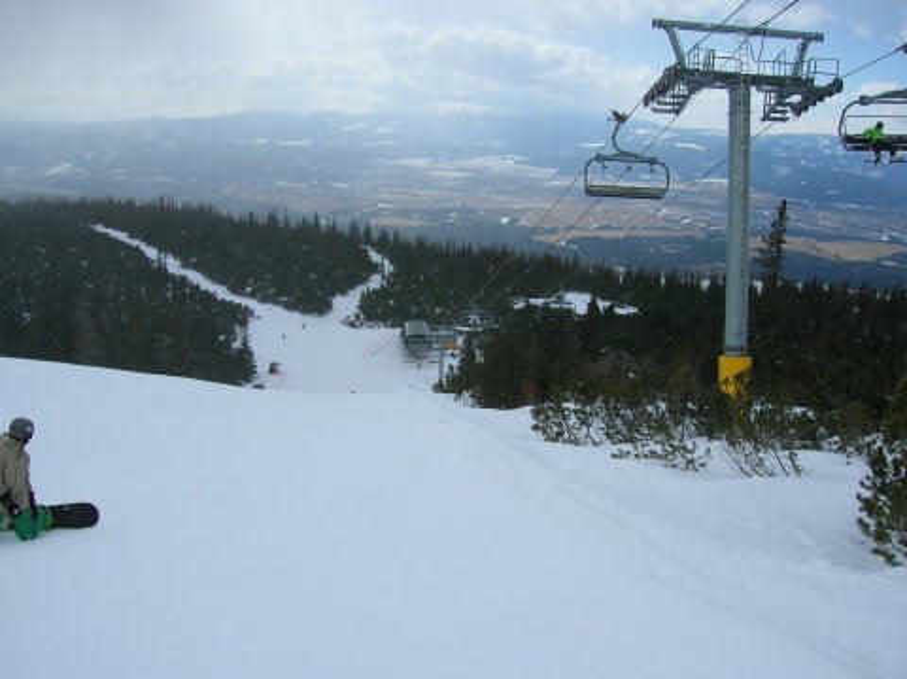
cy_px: 340
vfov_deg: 41.7
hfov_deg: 54.0
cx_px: 454
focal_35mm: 34
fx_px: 890
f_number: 4.9
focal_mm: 5.7
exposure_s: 1/604
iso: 50
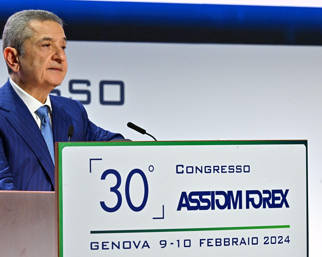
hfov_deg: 5.3
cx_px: 130
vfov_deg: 4.3
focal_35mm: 364
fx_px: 3469
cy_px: 129
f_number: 14
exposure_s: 1/100
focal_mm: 320
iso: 7200
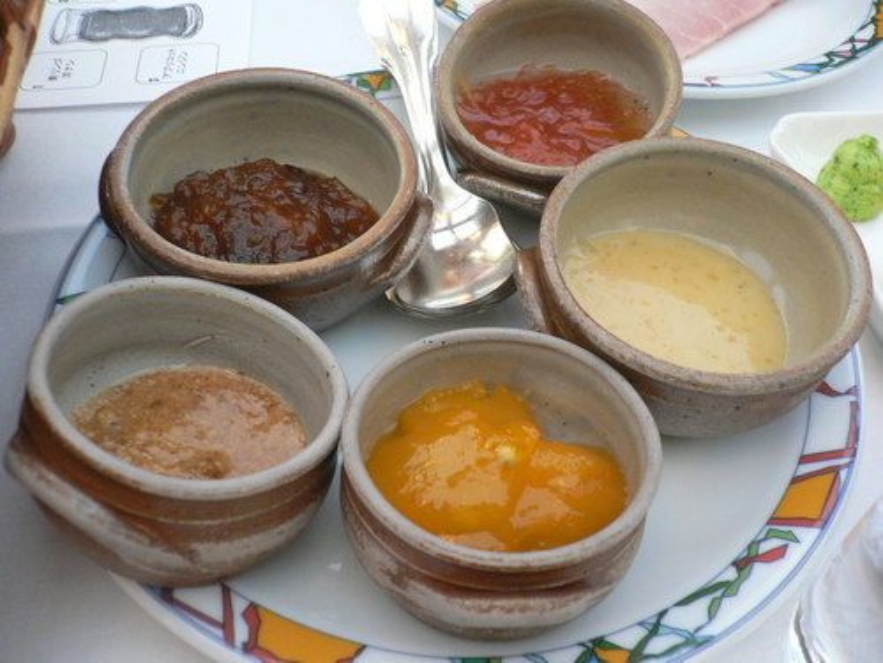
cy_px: 332
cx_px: 442
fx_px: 893
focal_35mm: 35
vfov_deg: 40.7
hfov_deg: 52.6
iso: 200
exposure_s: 1/10
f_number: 2.8
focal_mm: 5.8
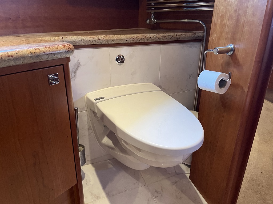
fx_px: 205
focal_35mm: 26
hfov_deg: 67.3
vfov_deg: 53.1
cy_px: 102
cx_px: 136
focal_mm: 5.1
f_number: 1.6
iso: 400
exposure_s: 1/58
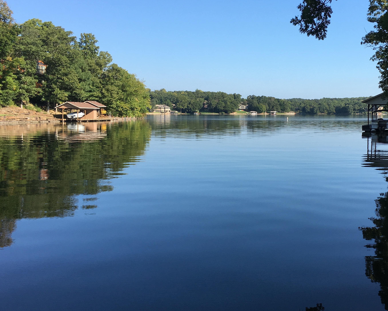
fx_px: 482
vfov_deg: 35.6
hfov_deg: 43.0
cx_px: 270
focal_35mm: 42
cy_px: 133
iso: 25
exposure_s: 1/999
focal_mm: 4.15
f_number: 2.2
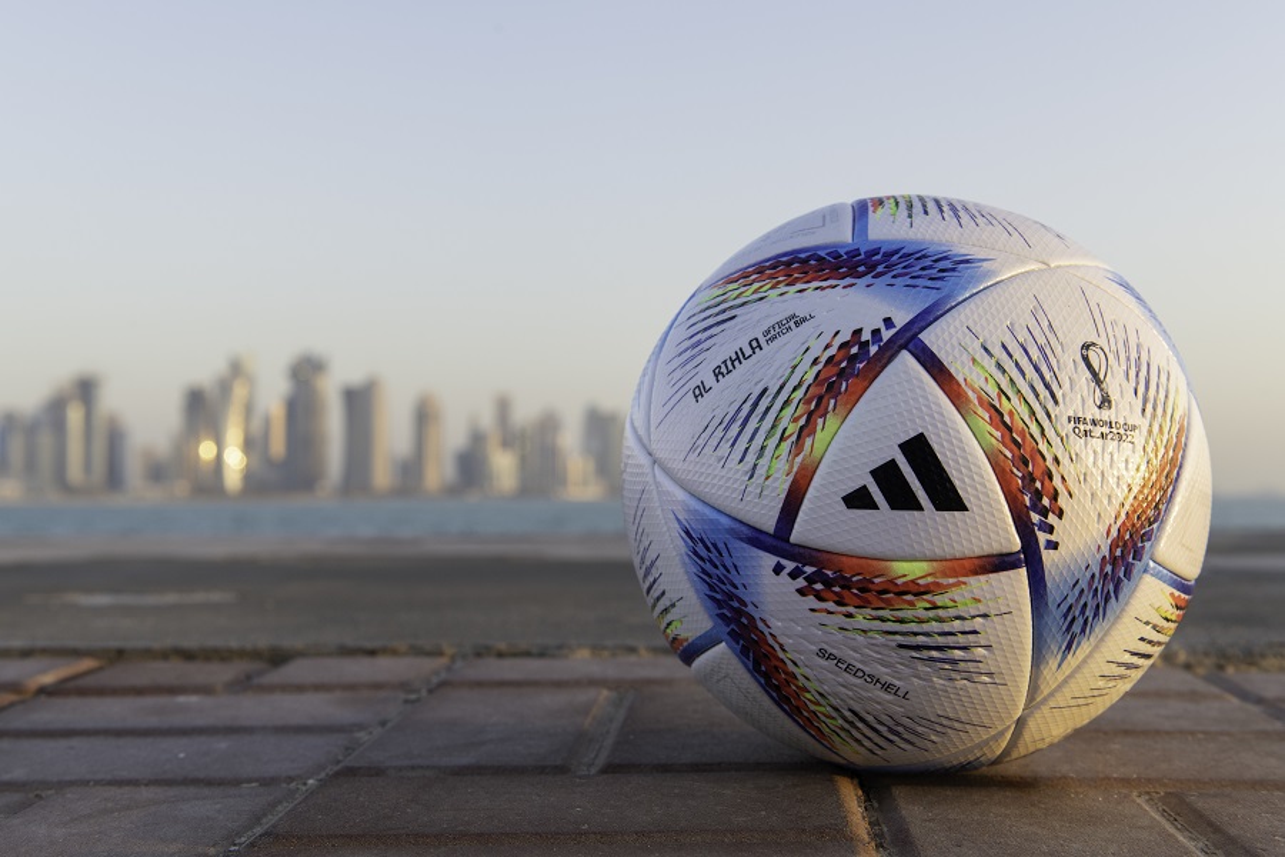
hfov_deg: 43.6
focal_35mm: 45
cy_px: 428
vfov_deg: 29.9
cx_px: 642
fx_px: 1606
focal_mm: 45
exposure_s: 1/160
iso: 400
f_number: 8
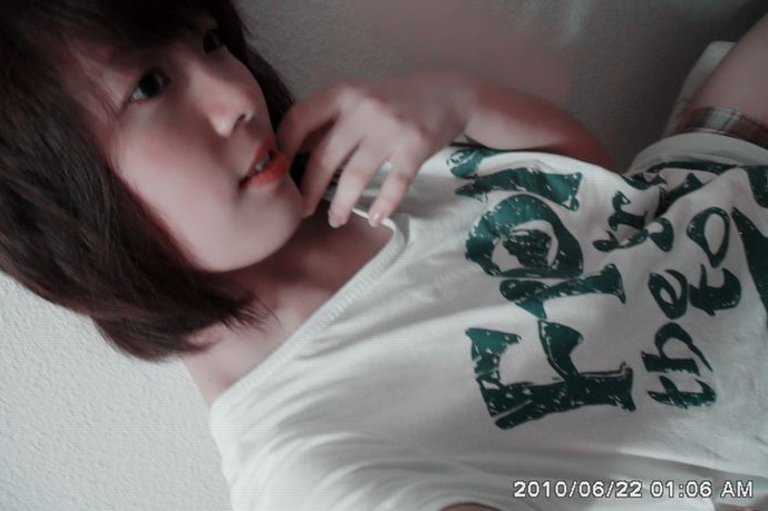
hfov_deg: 51.9
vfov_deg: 35.9
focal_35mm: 37
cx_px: 389
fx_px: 789
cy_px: 253
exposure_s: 1/4
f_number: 2.8
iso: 200
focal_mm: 6.2
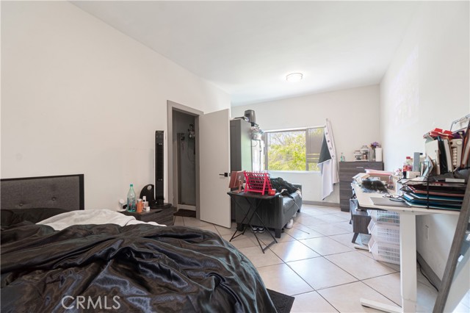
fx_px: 196
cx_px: 235
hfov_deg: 100.4
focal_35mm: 15
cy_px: 156
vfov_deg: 77.3
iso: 320
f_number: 8
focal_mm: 10
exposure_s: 1/3
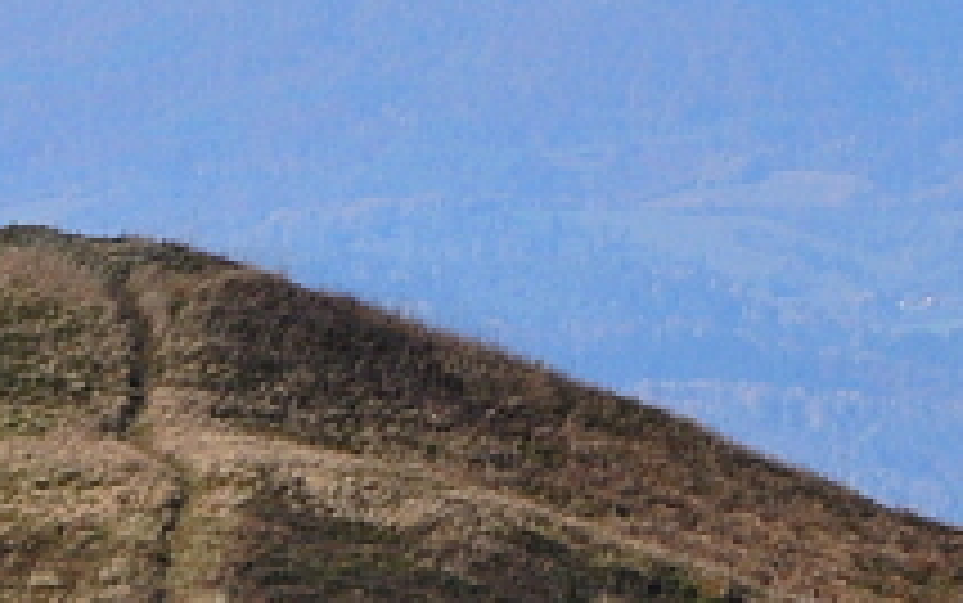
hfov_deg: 3.3
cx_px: 482
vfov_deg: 2.0
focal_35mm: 643
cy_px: 520
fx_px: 16881
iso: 400
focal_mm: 75
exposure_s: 1/800
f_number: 7.1
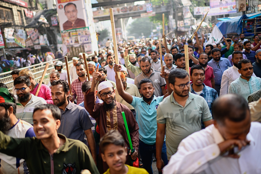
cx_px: 130
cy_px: 87
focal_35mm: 35
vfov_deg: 37.9
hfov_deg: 54.4
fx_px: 254
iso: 160
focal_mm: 35
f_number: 1.4
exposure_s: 1/1600
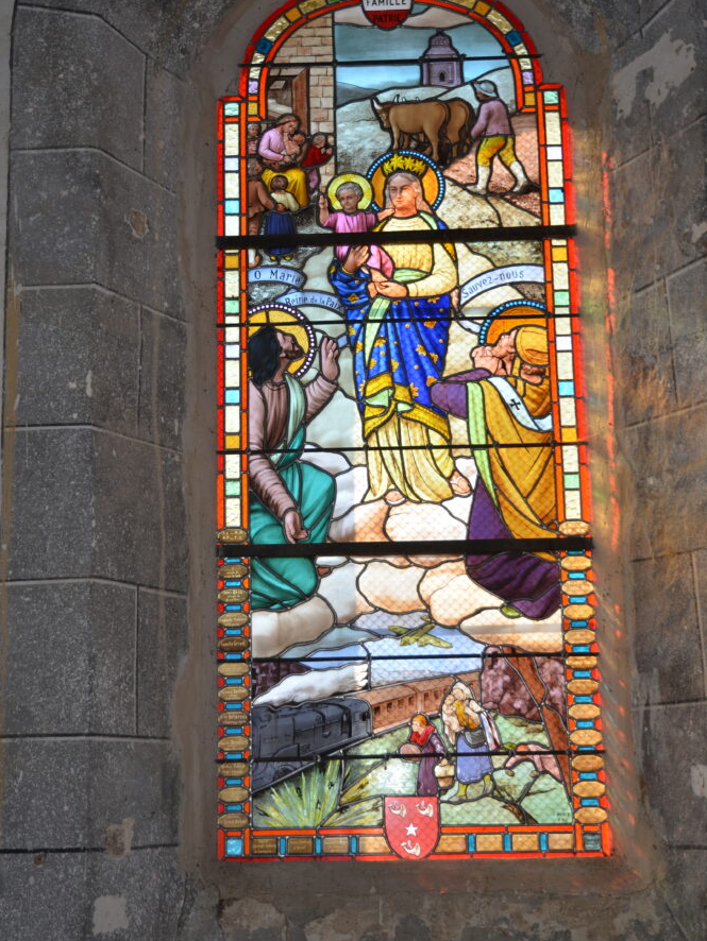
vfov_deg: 37.1
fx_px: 1403
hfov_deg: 28.3
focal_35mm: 52
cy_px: 421
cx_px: 350
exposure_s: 1/250
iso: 160
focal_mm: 31
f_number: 4.5
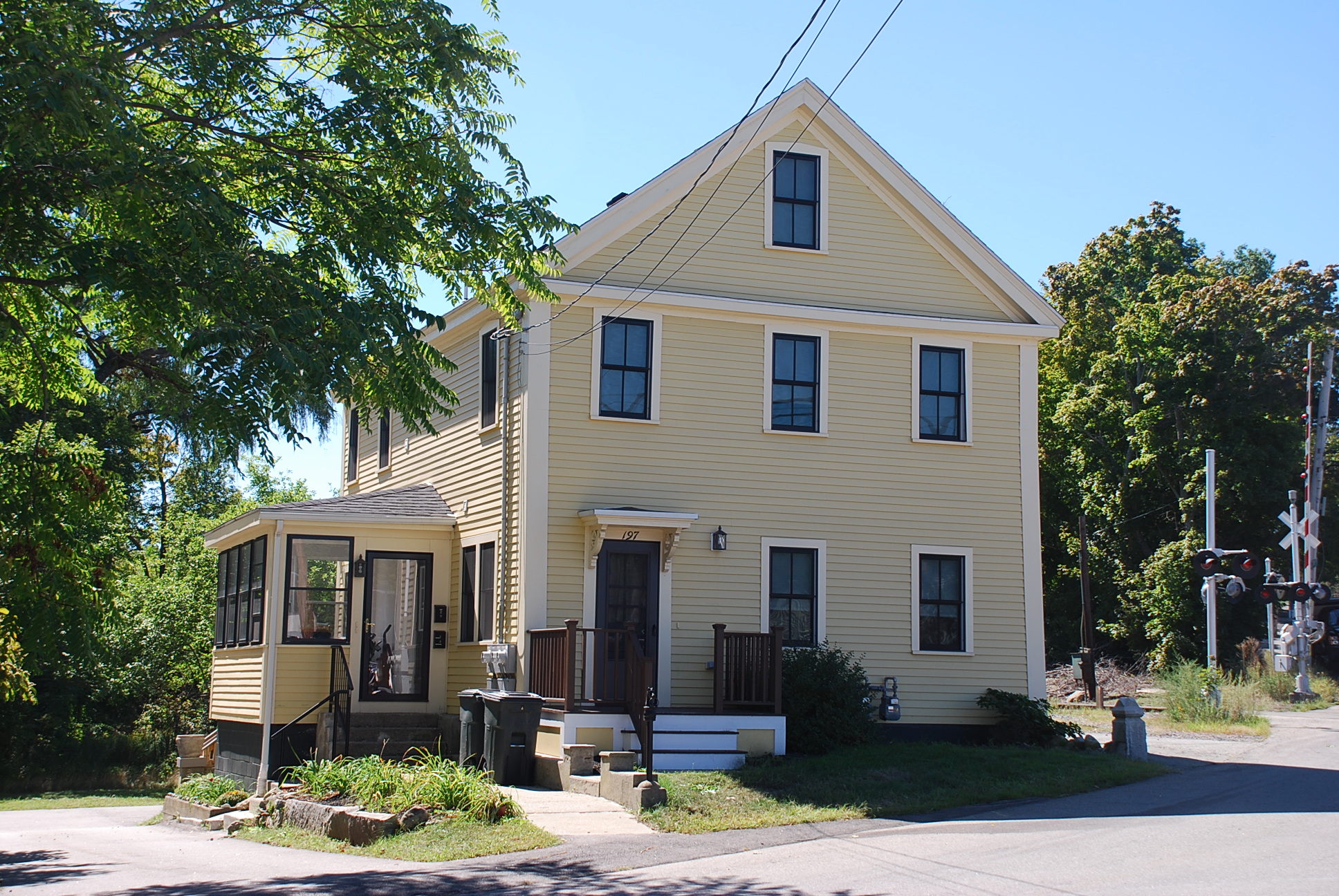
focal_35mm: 48
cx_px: 670
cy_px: 448
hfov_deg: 41.1
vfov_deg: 28.2
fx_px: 1787
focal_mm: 32
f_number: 6.3
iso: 100
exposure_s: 1/160
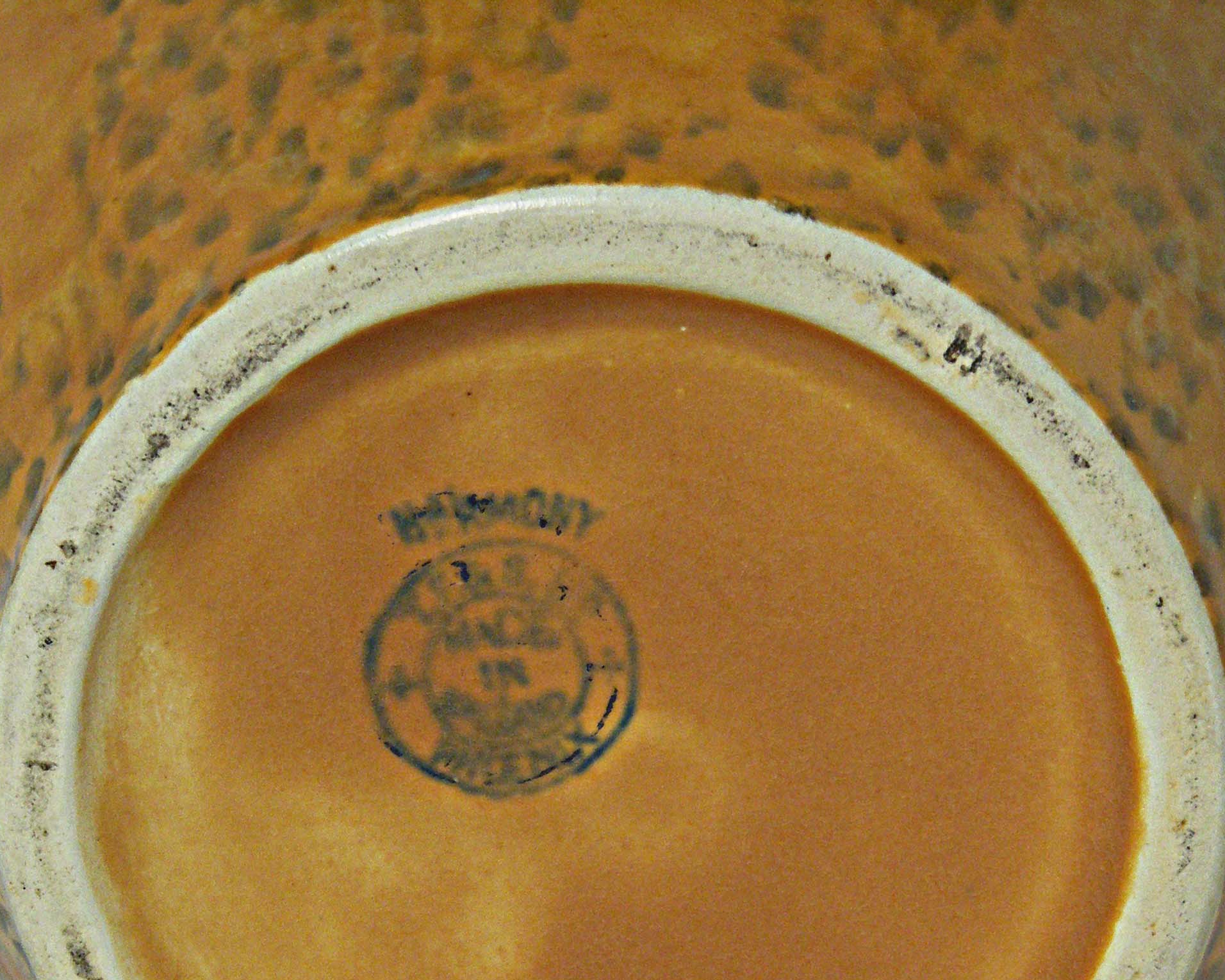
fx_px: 6887
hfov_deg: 10.2
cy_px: 783
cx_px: 692
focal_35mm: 190
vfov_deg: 8.1
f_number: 3.2
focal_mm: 29.5
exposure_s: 1/80
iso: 200
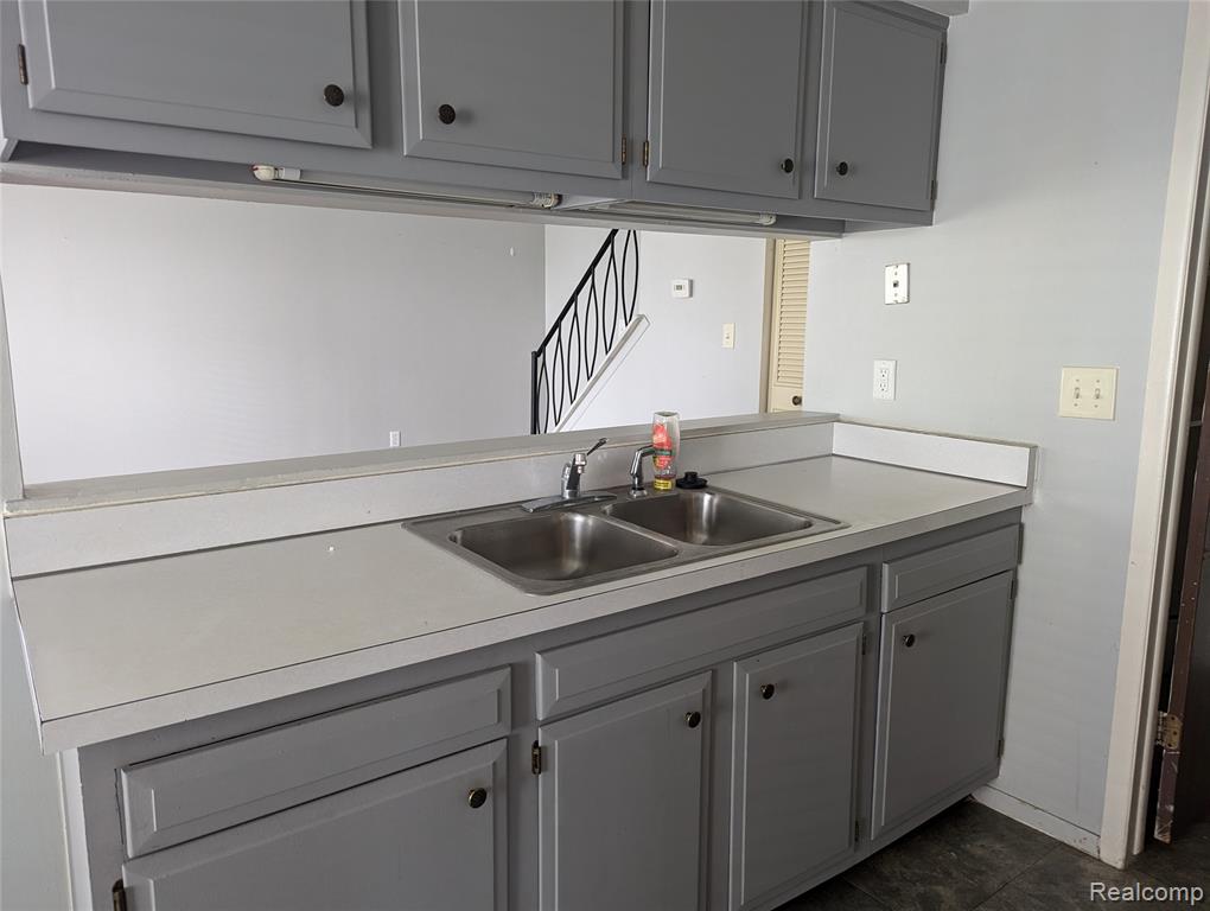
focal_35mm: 24
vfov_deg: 56.9
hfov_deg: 71.5
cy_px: 456
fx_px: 840
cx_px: 605
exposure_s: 1/23.8
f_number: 1.85
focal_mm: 6.81
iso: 225
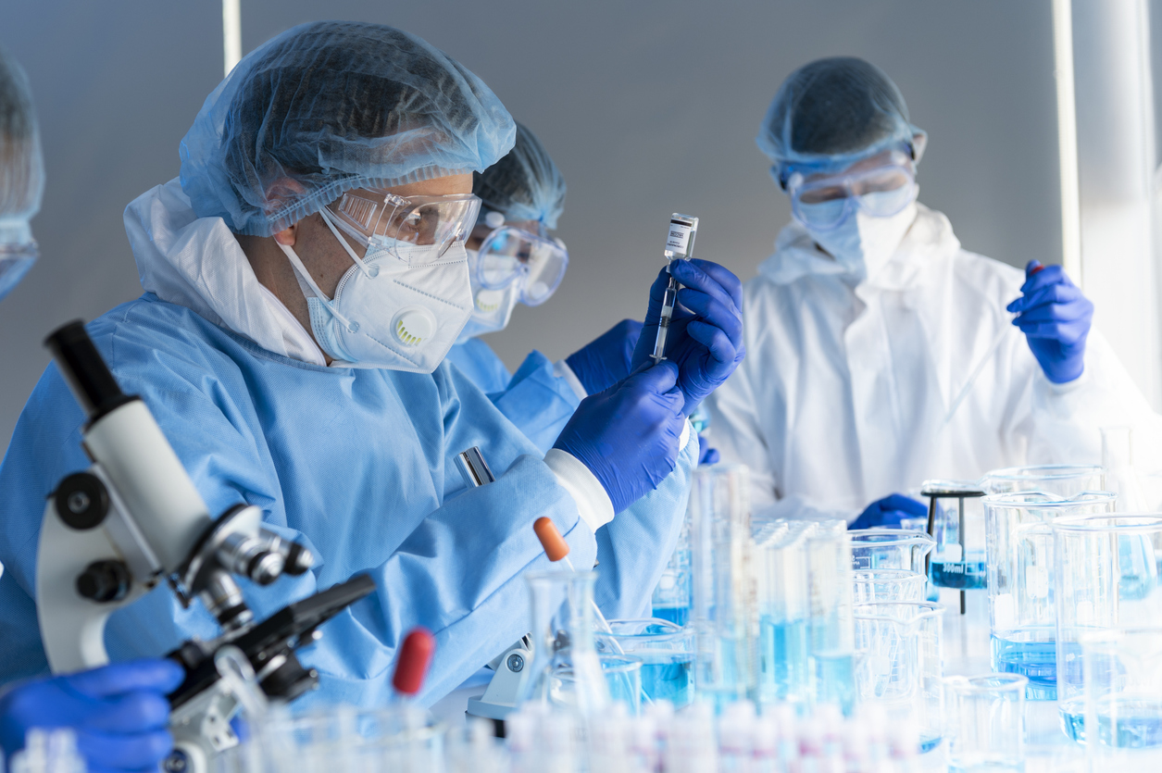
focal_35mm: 56
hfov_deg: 35.7
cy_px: 386
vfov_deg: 24.2
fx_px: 1806
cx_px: 581
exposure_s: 1/60
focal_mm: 56
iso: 100
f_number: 4.5
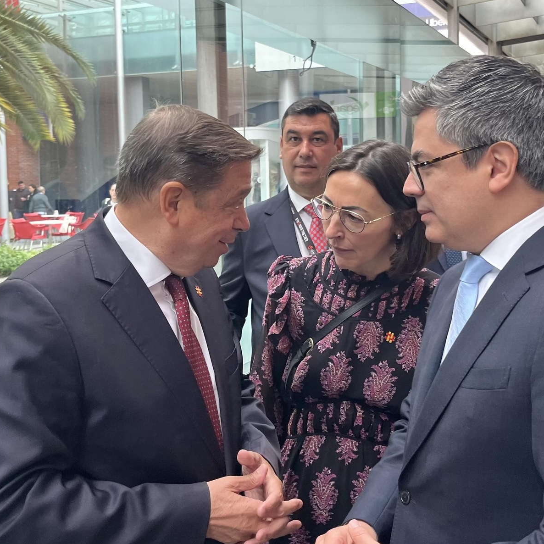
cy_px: 272
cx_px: 339
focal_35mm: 31
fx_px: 551
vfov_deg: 52.5
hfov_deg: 52.0
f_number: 1.6
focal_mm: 5.1
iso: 80
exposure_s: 1/122
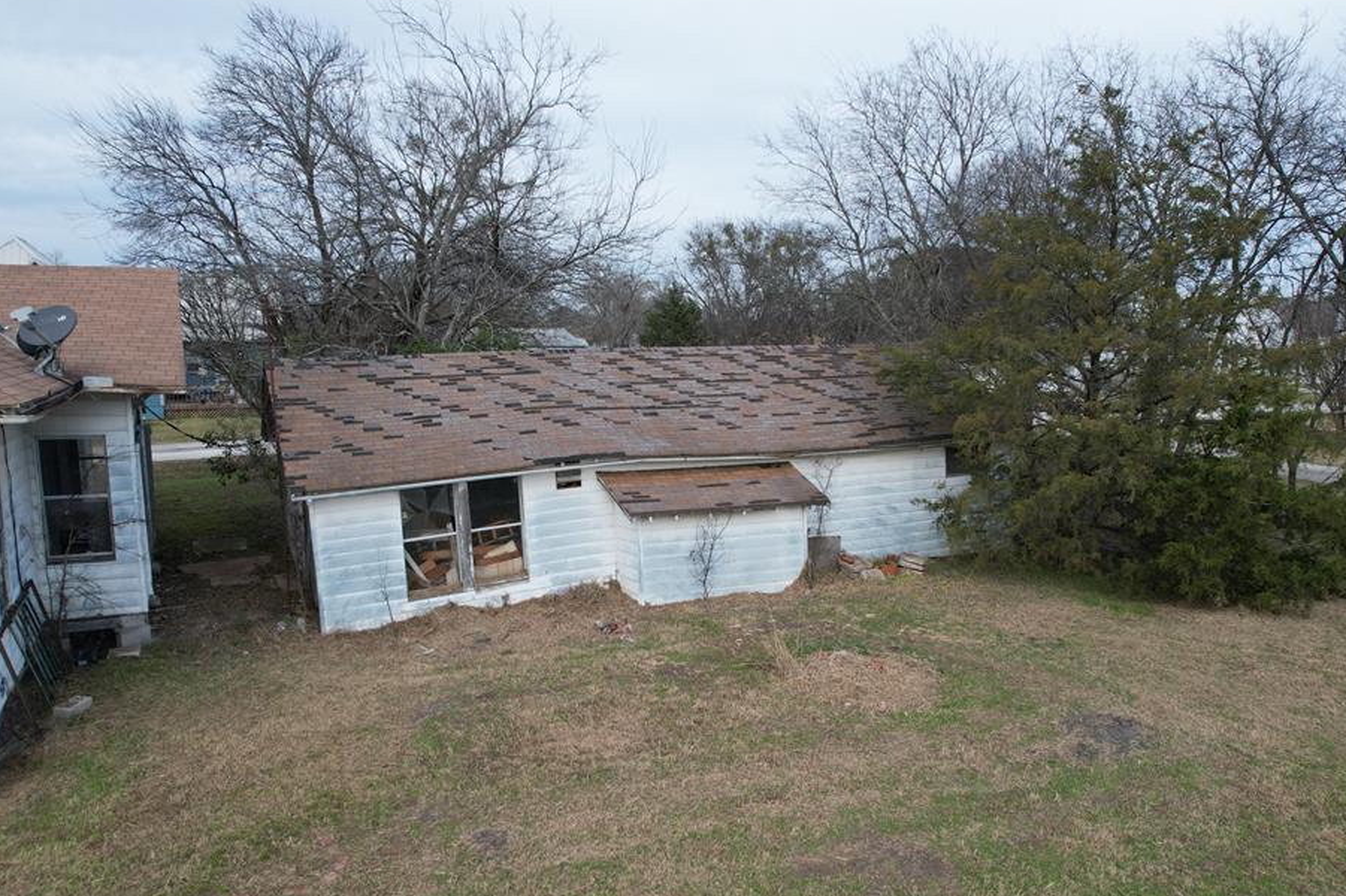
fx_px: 934
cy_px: 487
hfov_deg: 71.5
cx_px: 689
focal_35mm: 25
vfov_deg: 51.2
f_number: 2.8
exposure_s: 1/1500
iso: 150
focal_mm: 8.38
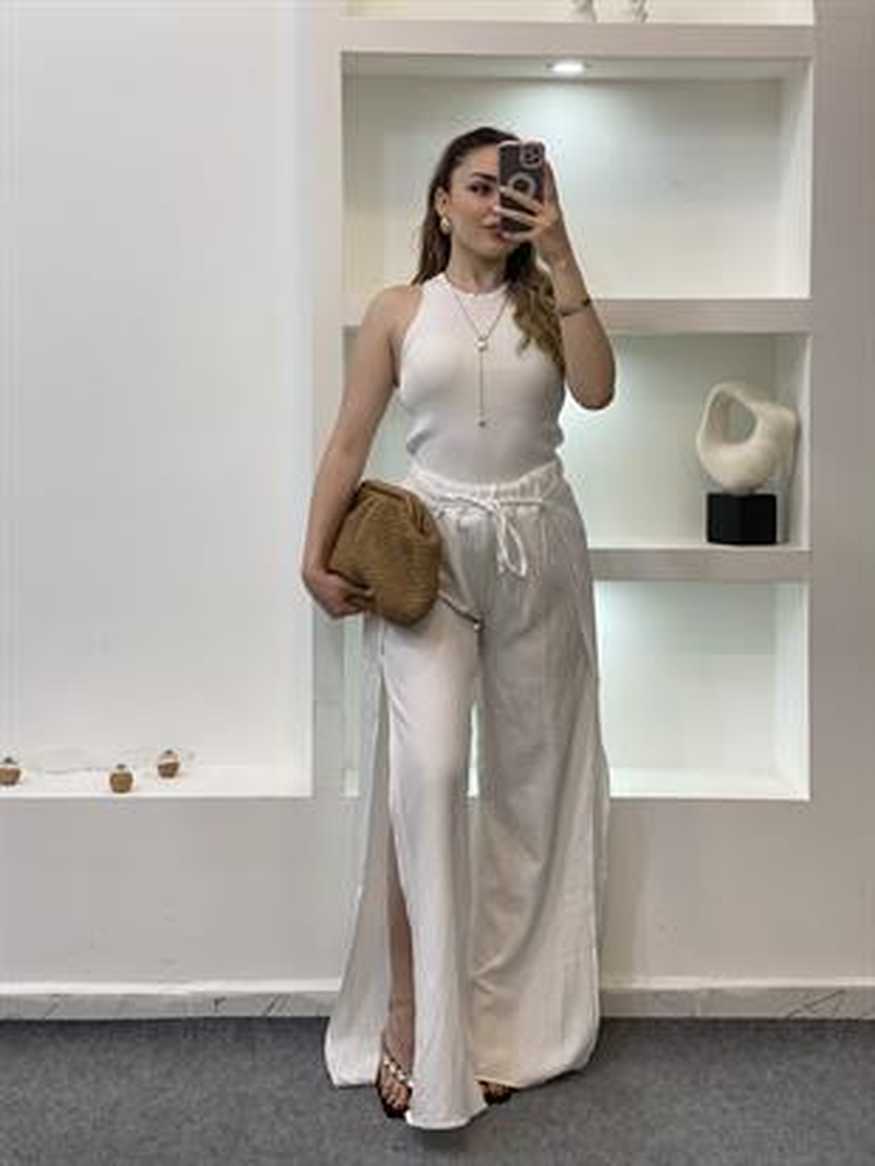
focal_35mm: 52
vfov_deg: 36.8
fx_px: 1752
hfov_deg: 28.0
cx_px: 438
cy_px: 583
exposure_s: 1/100
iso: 80
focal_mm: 6
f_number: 2
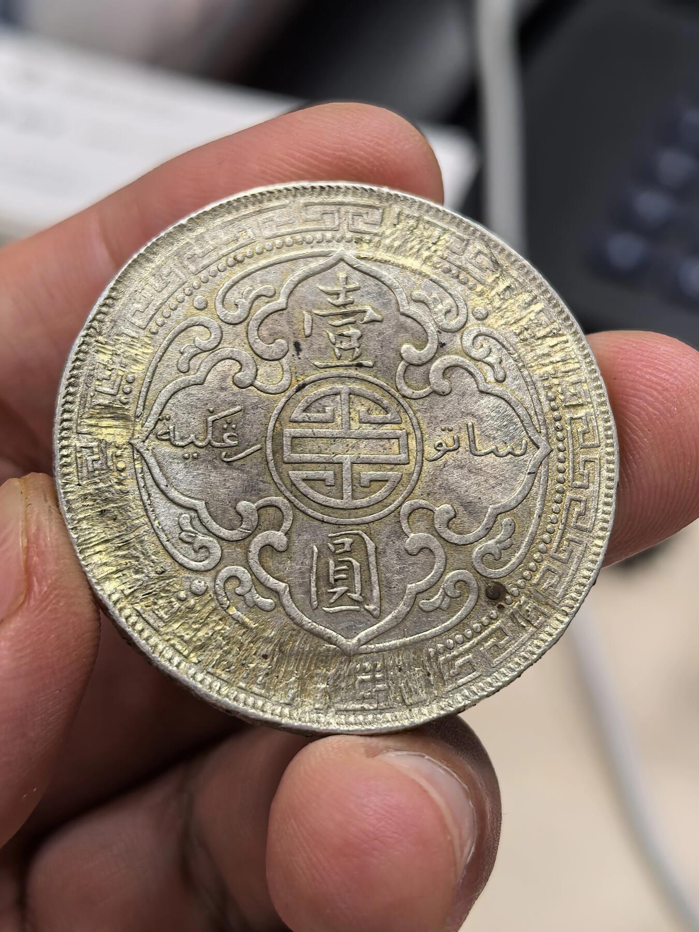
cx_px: 350
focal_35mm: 54
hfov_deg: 27.0
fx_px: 1454
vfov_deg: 35.5
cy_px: 466
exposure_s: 1/100
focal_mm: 6.98
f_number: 2
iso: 200
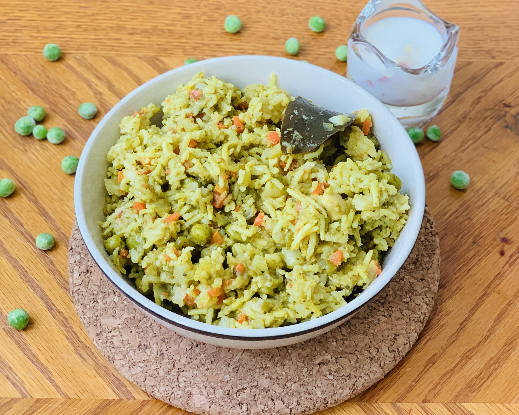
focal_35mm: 68
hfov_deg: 27.9
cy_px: 76
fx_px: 1045
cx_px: 260
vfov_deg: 22.2
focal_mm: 6
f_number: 2.4
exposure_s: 1/121
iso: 125
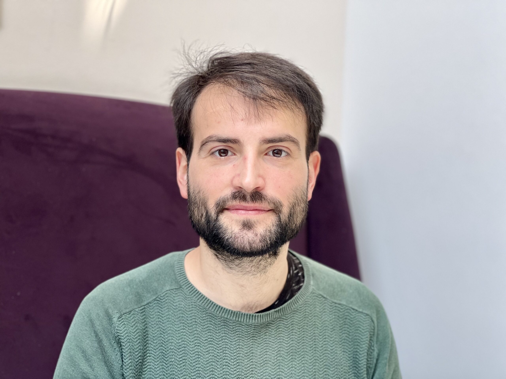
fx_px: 1126
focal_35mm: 77
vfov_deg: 19.1
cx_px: 253
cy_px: 190
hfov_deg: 25.3
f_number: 2.8
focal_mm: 9
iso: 100
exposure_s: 1/121
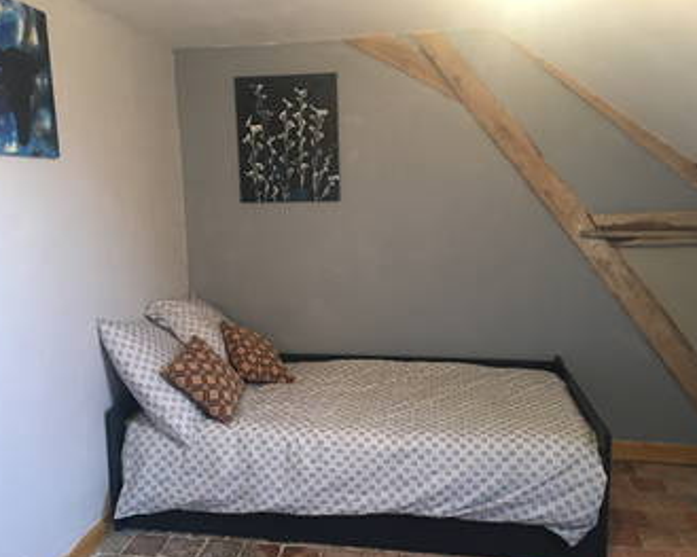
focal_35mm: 31
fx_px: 639
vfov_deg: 47.1
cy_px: 280
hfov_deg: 57.2
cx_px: 350
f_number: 2.2
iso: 80
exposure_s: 1/10
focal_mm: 4.15
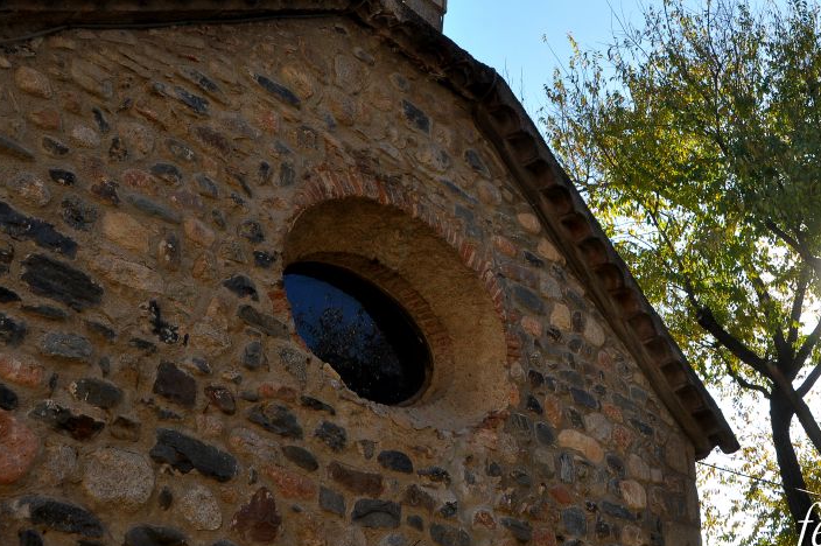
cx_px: 529
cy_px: 172
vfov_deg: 27.8
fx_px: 1094
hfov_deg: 40.8
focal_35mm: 48
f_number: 9
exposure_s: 1/320
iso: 200
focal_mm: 22
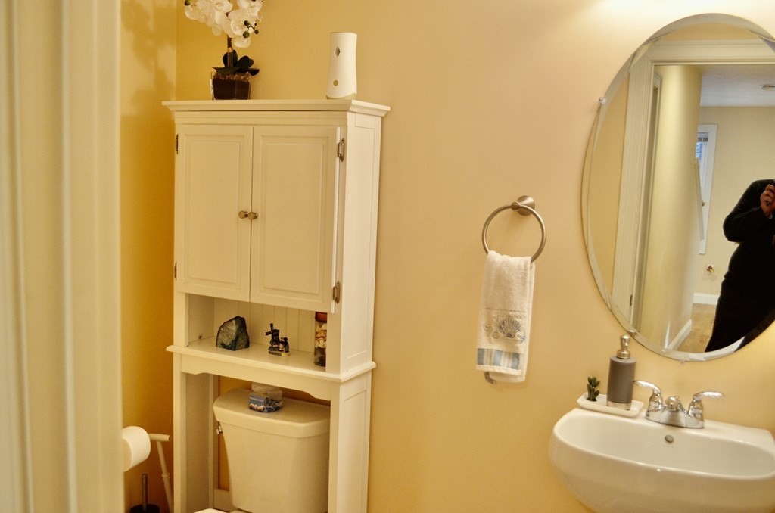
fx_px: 773
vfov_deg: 36.7
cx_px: 388
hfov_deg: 53.2
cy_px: 256
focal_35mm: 36
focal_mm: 24
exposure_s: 1/60
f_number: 4
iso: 640
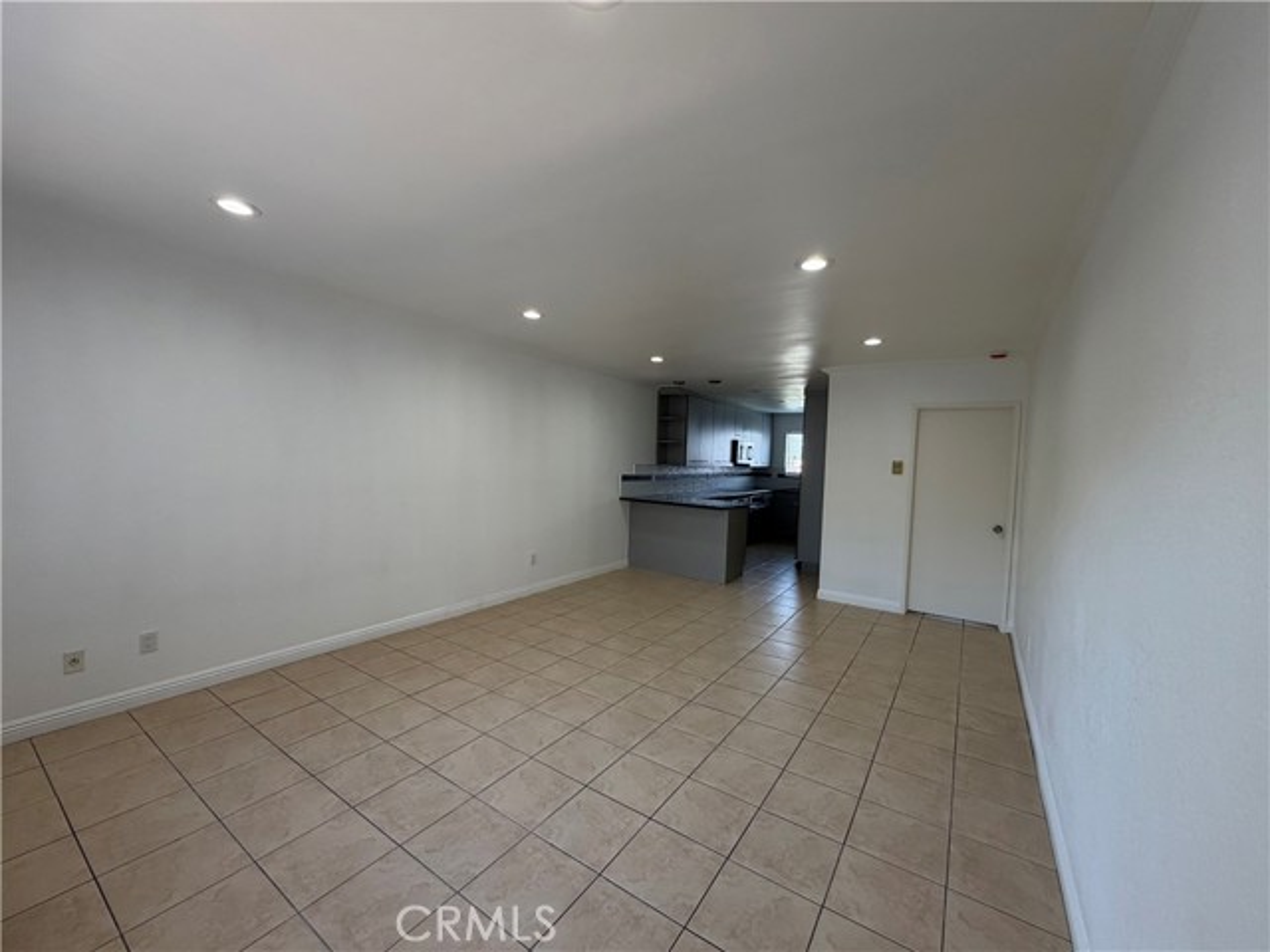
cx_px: 635
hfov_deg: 102.1
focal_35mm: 14
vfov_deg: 85.7
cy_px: 476
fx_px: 514
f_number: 2.2
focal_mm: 2.22
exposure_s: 1/120
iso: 160
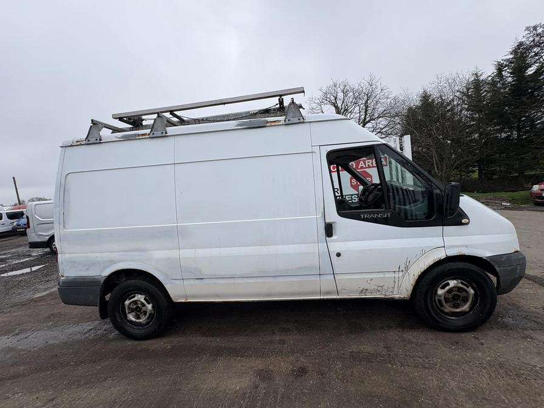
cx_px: 272
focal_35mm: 14
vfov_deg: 85.7
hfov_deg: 102.1
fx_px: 220
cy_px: 204
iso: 40
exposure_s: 1/675
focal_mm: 2.22
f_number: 2.2
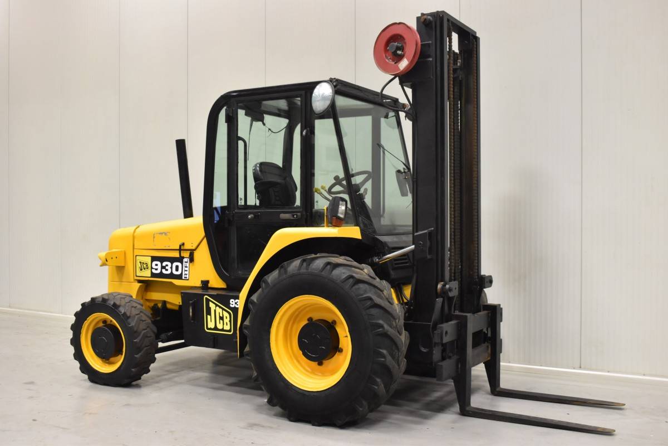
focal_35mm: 39
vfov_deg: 34.2
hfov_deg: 49.6
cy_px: 223
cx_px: 334
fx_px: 724
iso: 1600
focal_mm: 26
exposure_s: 1/40
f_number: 5.6
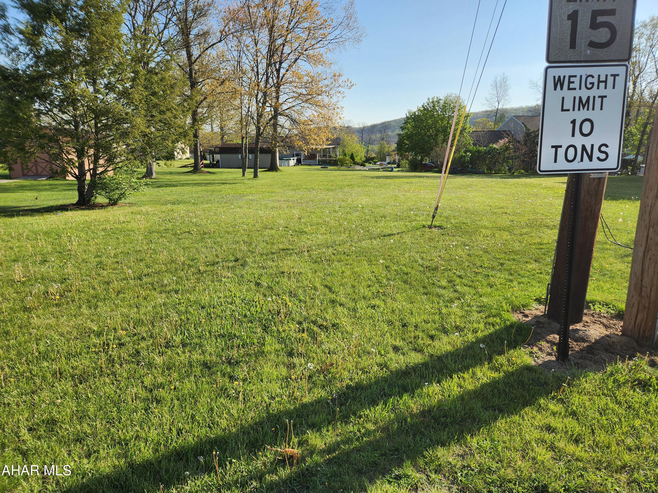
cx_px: 329
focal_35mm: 23
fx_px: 437
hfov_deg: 73.9
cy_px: 246
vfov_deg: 58.9
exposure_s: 1/1073
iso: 20
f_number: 1.8
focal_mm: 5.4
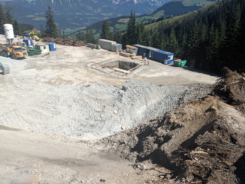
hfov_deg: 65.3
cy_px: 92
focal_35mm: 27
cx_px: 122
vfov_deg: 51.4
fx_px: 191
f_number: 1.8
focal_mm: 4.44
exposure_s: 1/4673
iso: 78
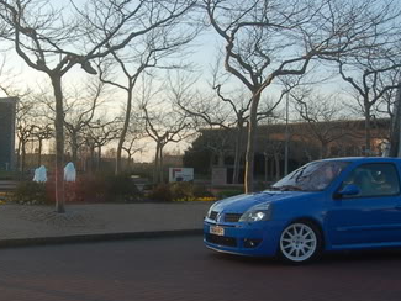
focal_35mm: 51
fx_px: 591
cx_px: 144
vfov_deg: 28.6
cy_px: 167
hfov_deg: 37.2
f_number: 5.6
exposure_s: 1/125
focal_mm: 18
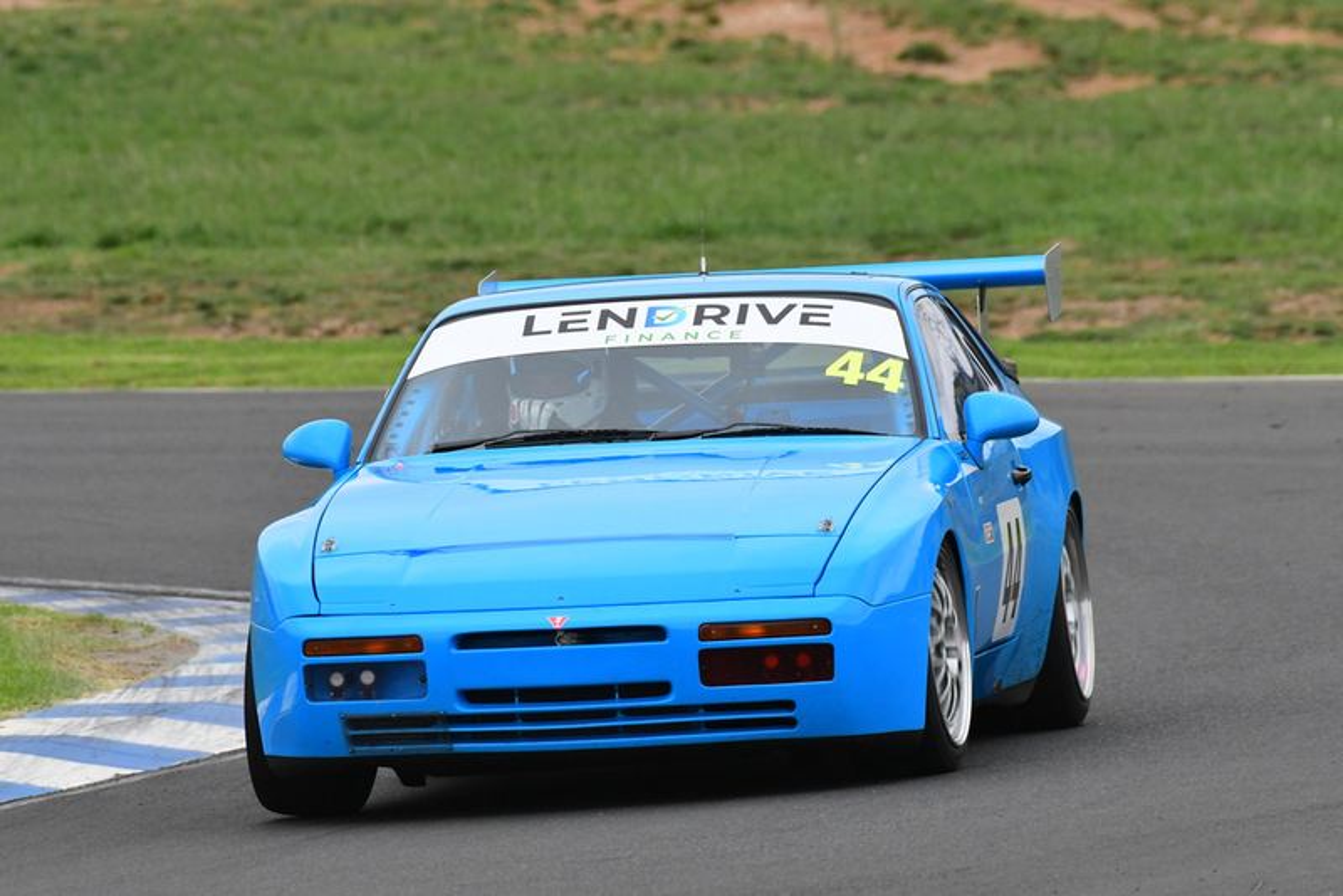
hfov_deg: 2.7
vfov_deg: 1.8
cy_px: 448
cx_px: 672
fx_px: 27988
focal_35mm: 750
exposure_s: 1/640
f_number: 10
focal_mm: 500
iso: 1600
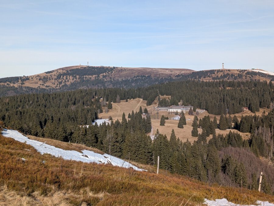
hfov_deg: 38.9
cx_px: 137
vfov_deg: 29.8
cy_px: 103
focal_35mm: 49
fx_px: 388
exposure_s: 1/1129
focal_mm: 6.9
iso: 20
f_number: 1.68
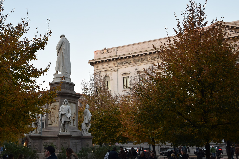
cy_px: 74
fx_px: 290
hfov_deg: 44.3
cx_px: 84
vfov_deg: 30.7
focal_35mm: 44
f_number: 4
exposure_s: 1/100
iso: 200
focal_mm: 21
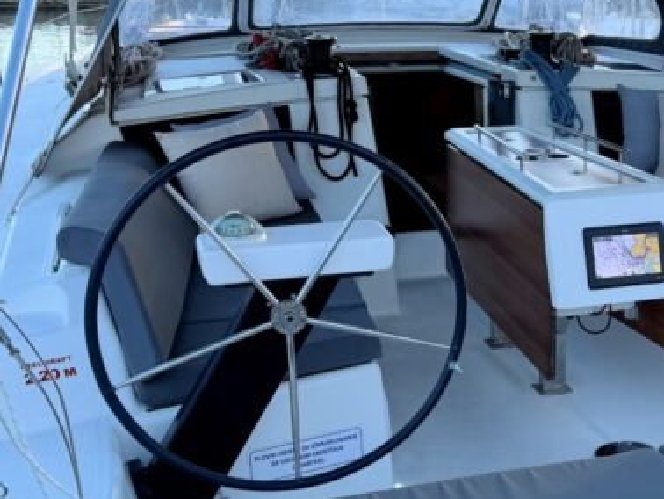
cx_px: 590
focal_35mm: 65
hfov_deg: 28.7
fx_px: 1248
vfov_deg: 22.6
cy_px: 297
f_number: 1.78
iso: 80
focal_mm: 6.76
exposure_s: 1/802
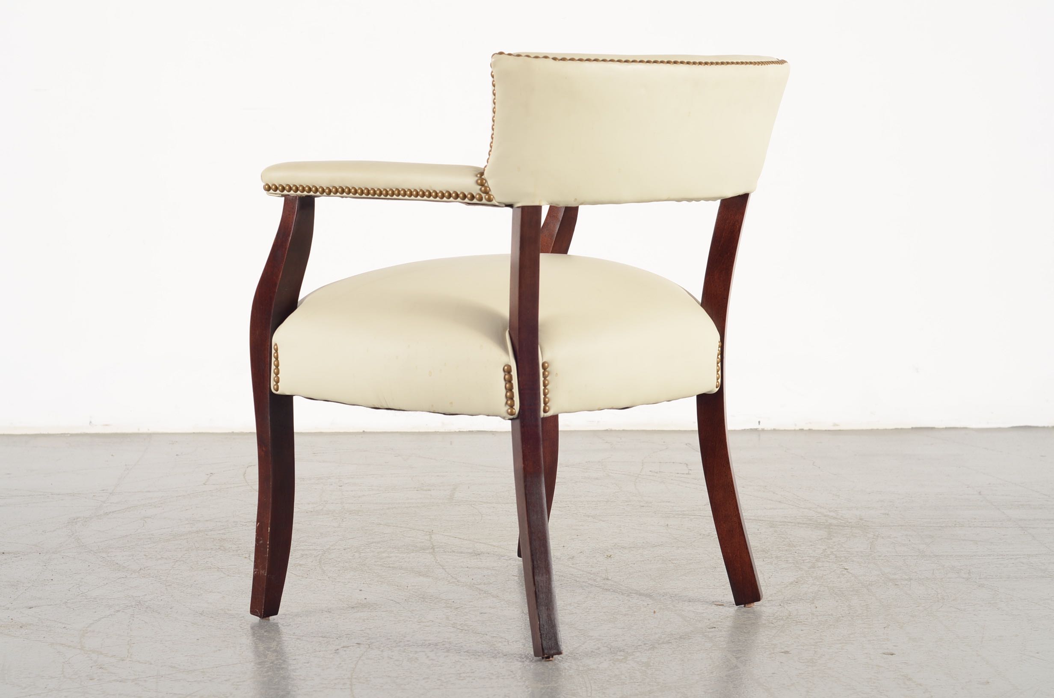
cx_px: 527
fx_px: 2191
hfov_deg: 27.0
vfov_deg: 18.1
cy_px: 349
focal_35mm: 75
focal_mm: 50
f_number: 5.6
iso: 100
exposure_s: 1/125
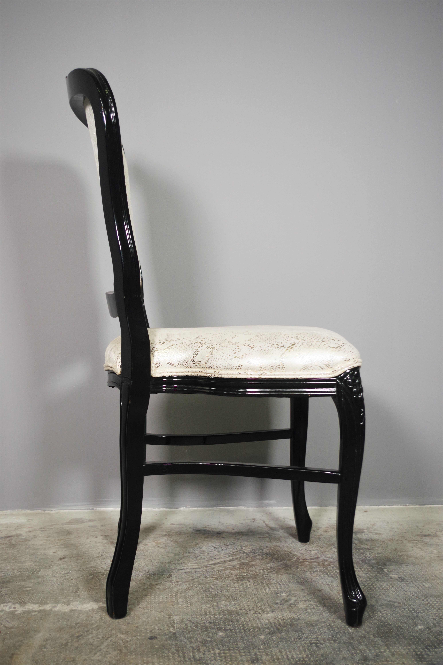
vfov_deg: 46.4
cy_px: 332
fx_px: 775
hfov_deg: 31.9
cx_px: 222
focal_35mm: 42
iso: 400
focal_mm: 28.13
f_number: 4
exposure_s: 1/60
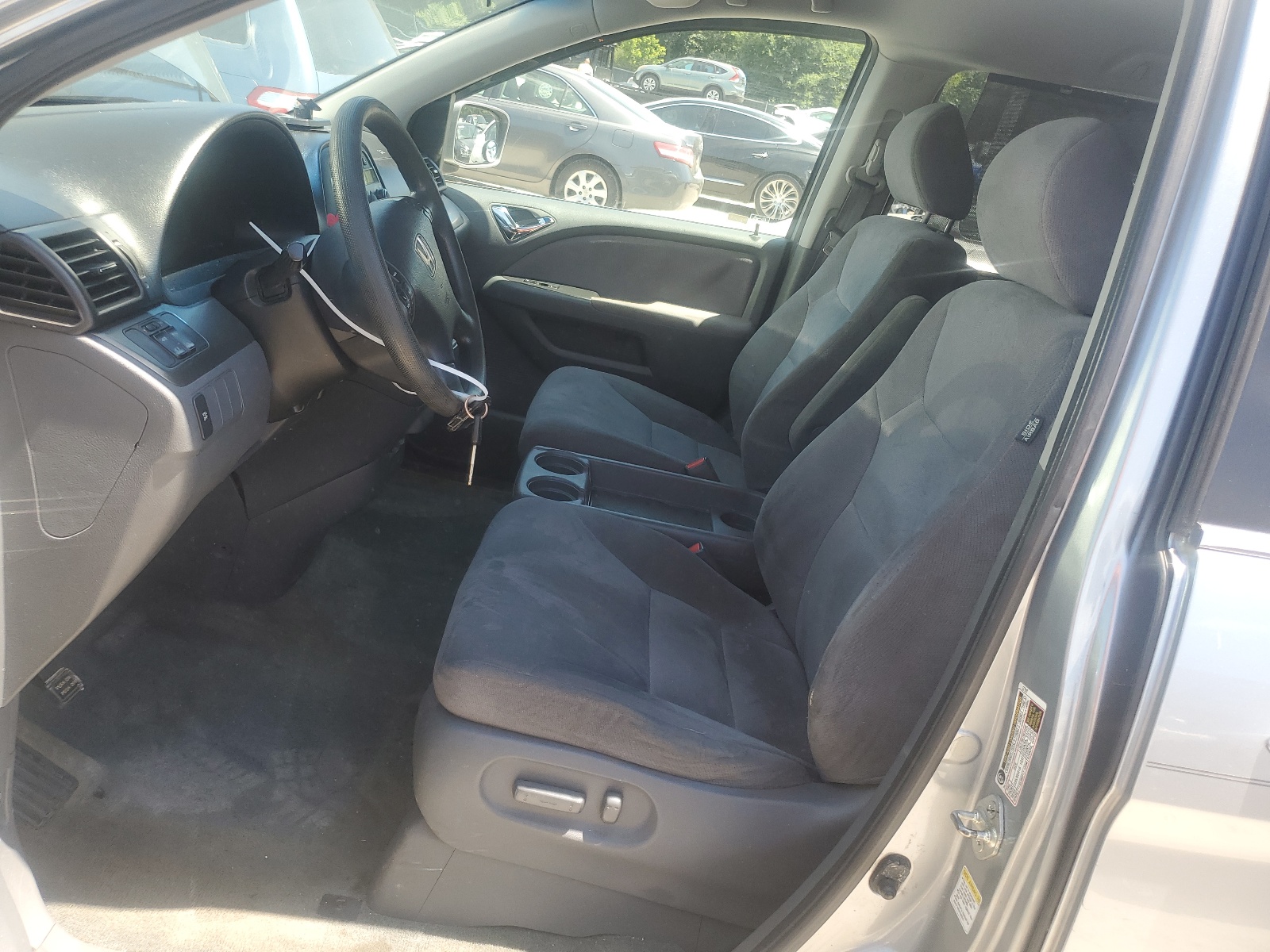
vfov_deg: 53.1
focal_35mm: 26
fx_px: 954
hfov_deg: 67.3
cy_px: 476
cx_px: 635
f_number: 1.5
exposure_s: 1/400
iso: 50
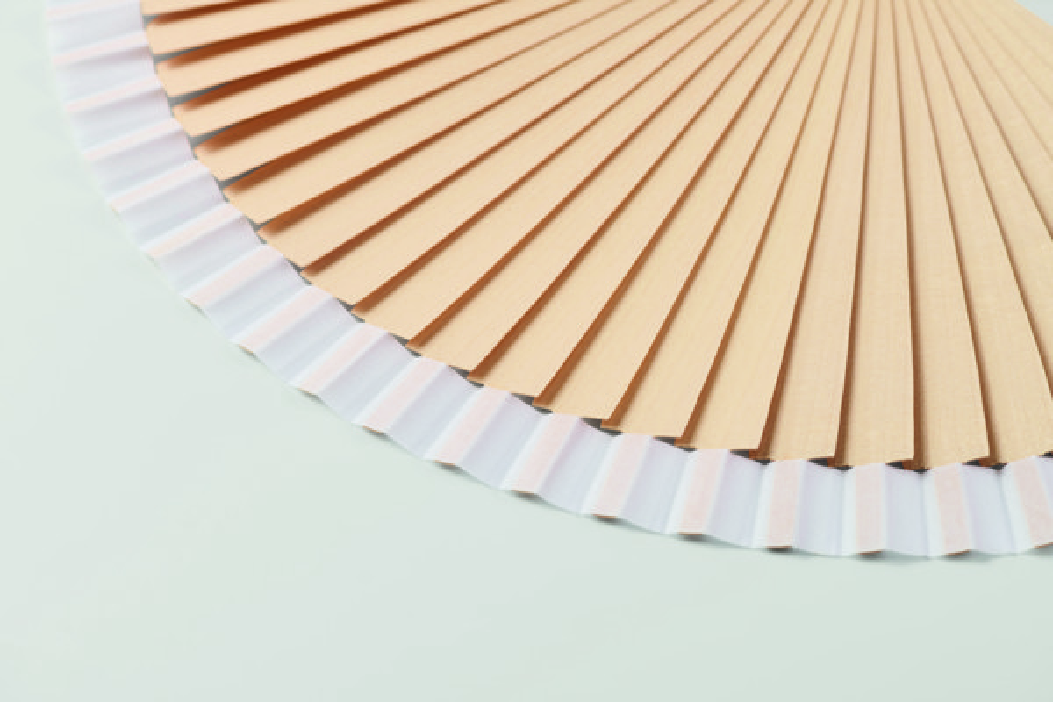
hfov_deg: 19.5
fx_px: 3071
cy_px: 351
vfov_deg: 13.0
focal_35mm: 105
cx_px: 526
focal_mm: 105
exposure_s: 1/125
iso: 100
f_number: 11
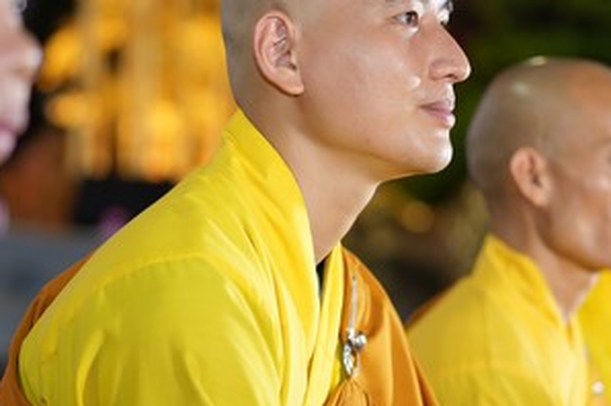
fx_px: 2034
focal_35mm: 120
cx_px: 297
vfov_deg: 11.4
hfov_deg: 17.1
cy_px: 198
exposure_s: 1/60
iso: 125
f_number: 1.8
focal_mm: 55
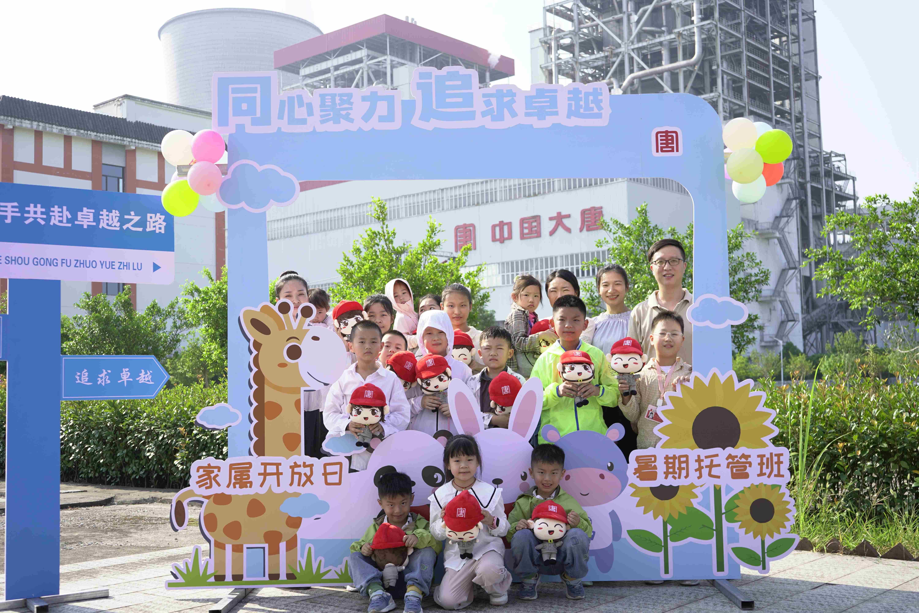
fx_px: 1021
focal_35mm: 40
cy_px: 306
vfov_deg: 33.4
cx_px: 460
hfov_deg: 48.5
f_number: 5.6
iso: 100
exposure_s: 1/200
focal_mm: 40
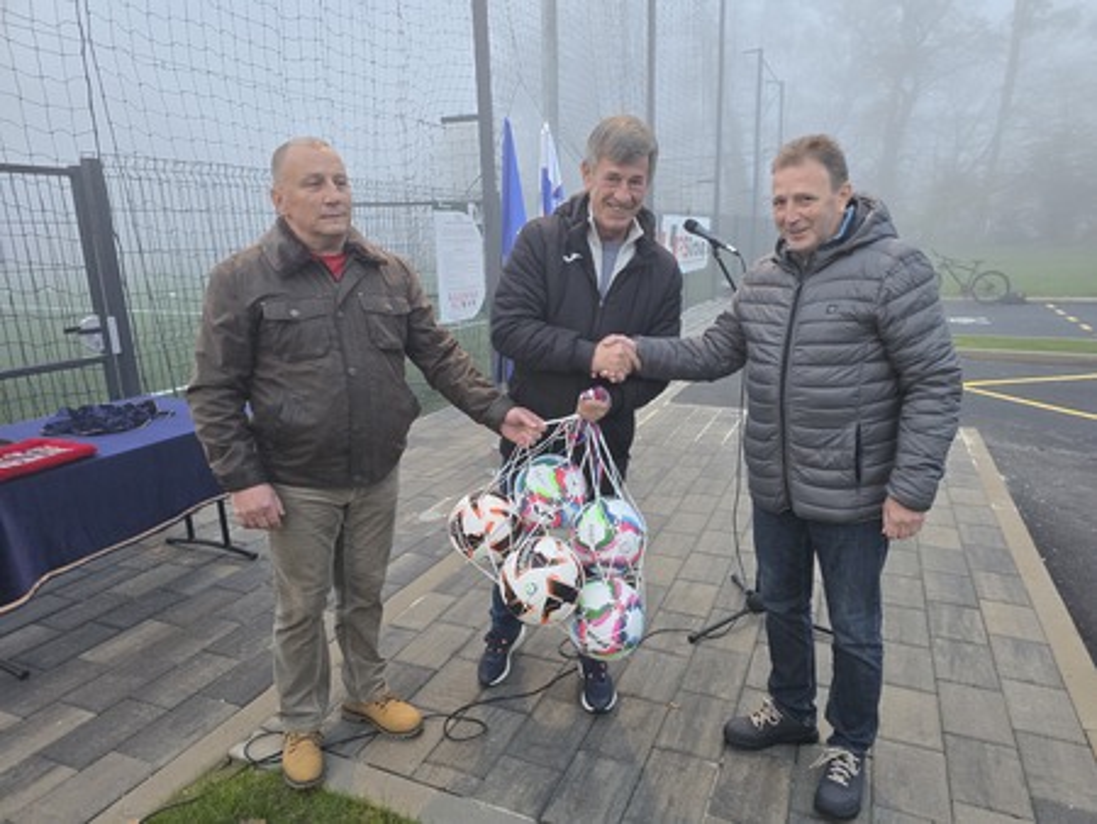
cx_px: 548
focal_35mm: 23
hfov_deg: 73.9
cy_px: 412
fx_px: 729
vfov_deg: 58.9
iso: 640
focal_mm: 6.3
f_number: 1.7
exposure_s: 1/100
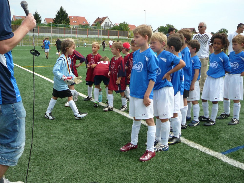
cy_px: 92
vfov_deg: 40.7
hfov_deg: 52.6
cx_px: 122
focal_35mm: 35
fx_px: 247
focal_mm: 5.2
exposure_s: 1/640
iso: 80
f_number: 2.8
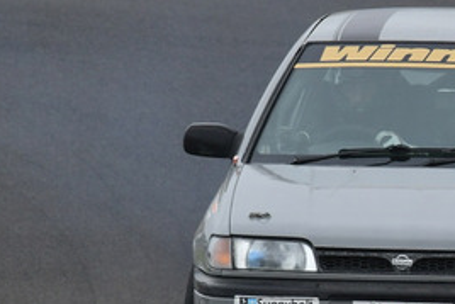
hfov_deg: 0.9
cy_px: 87
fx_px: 28300
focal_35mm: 2238
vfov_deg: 0.6
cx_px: 399
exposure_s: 1/640
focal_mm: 500
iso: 640
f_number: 10
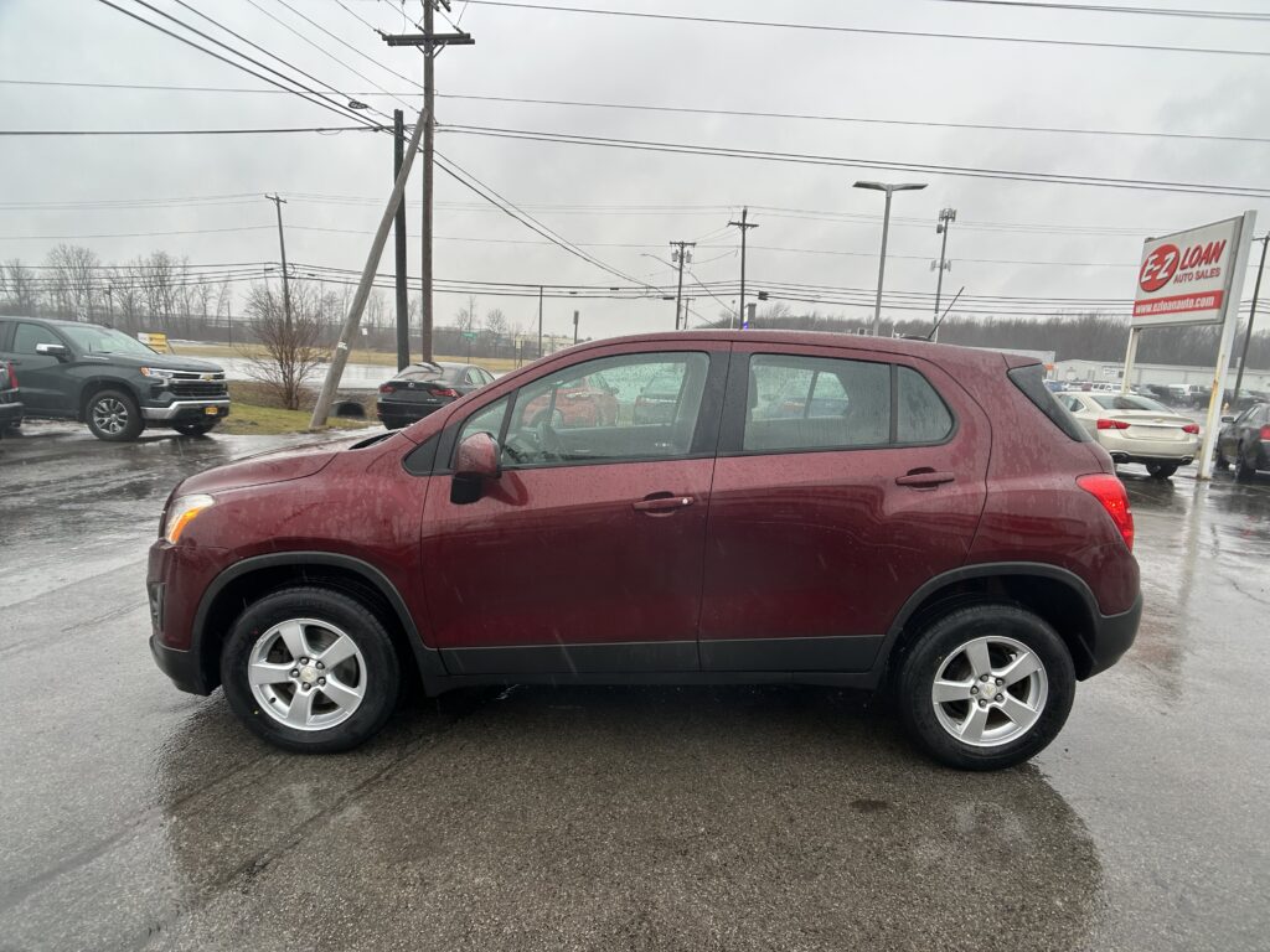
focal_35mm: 26
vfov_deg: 53.1
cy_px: 476
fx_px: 954
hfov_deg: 67.3
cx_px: 635
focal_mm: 5.7
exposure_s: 1/286
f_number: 1.5
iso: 40
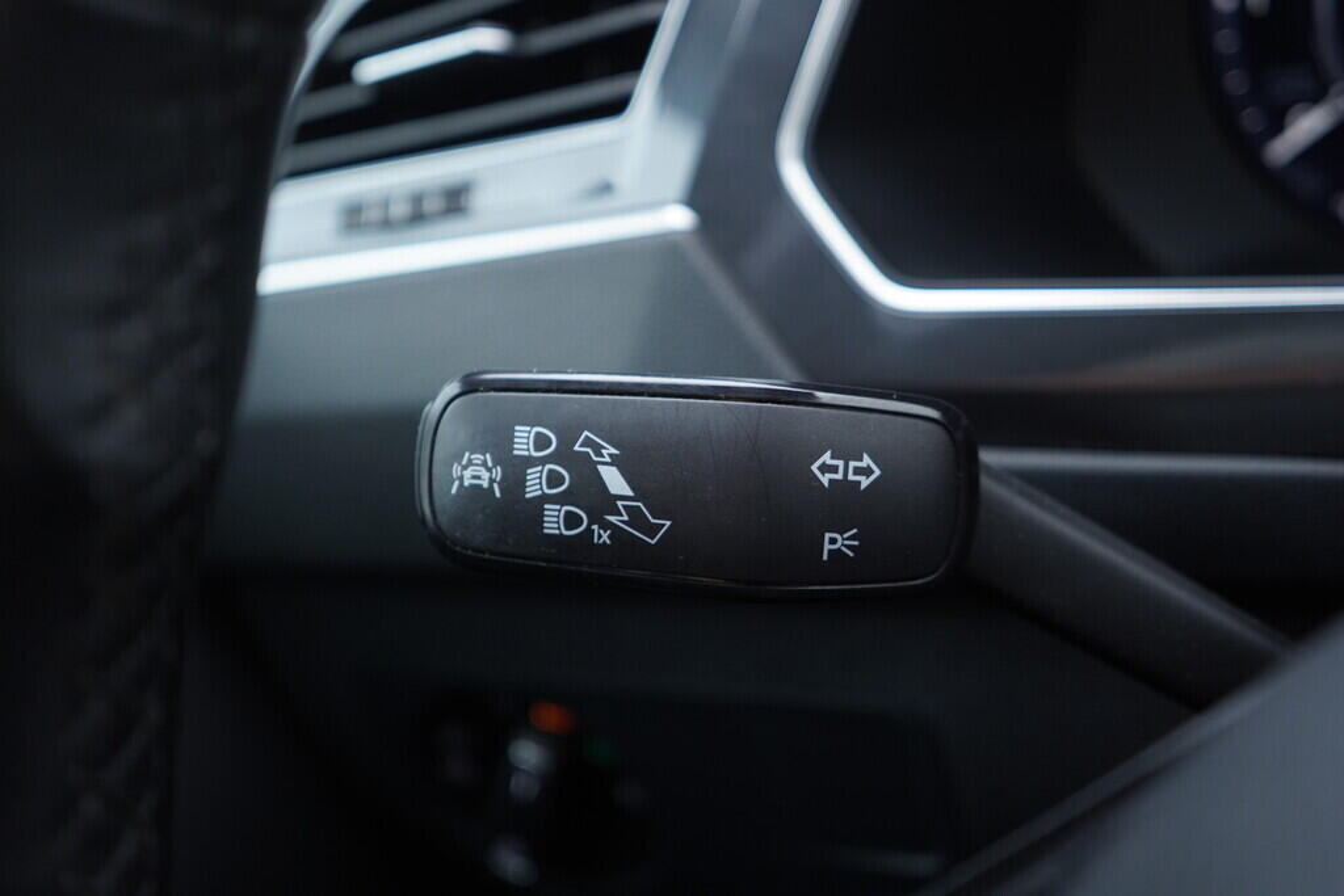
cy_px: 448
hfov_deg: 53.1
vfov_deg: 36.9
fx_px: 1344
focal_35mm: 36
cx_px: 672
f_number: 2.8
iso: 250
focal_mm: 24
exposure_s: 1/40
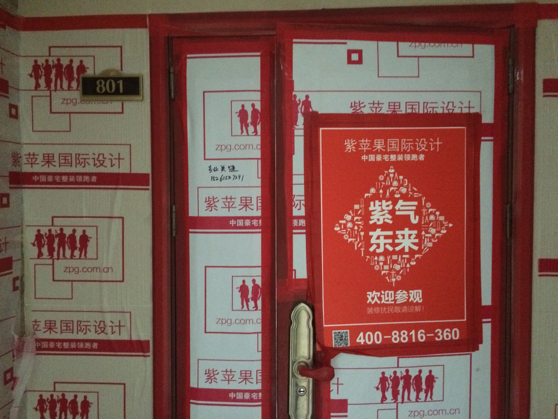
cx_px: 279
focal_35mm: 29
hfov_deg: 61.7
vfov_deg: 48.2
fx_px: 467
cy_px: 210
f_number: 2.2
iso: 500
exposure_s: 1/15
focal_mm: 4.15
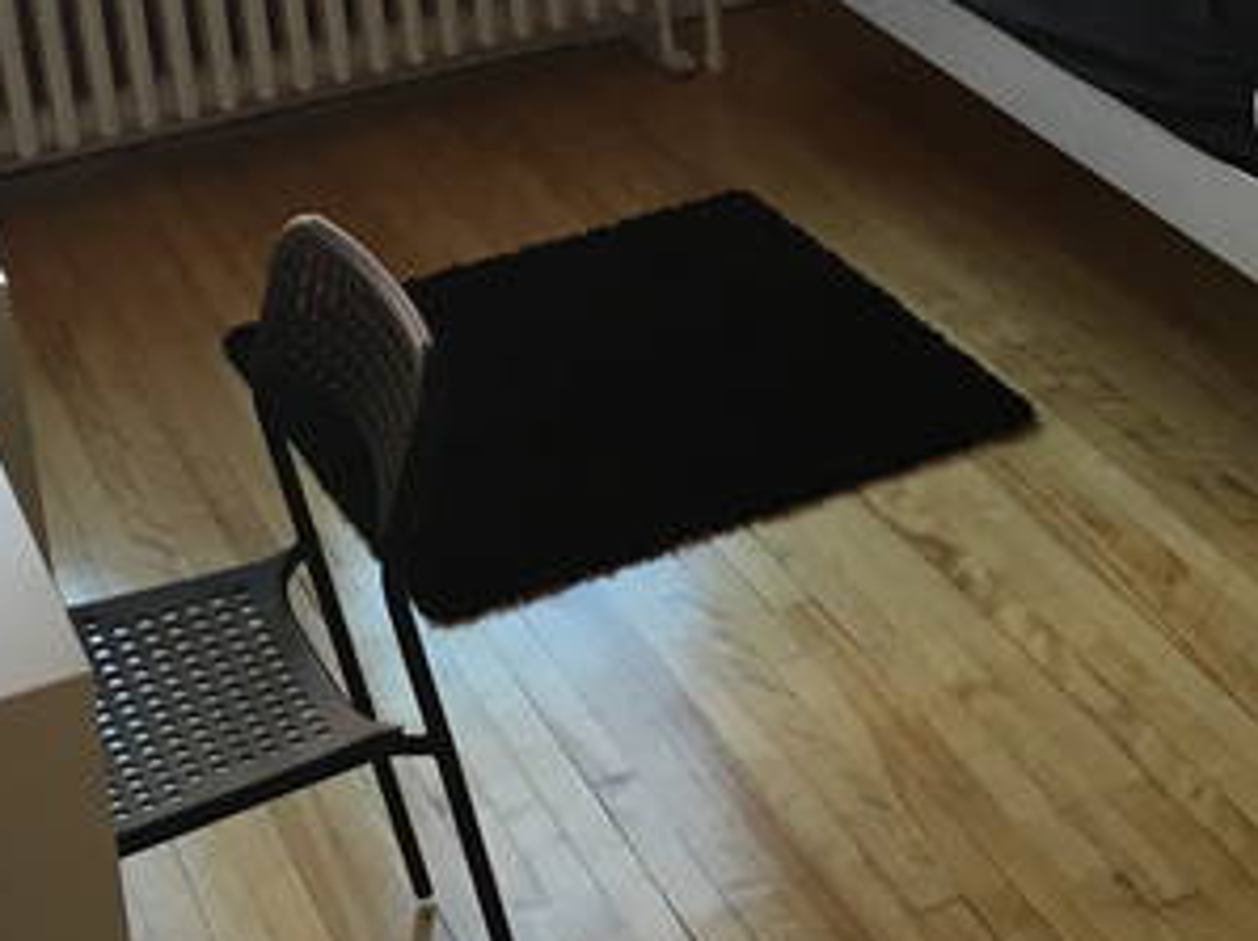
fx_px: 2796
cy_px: -152
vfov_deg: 18.2
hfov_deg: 25.3
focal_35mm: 77
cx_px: 768
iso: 32
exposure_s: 1/30
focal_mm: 4.15
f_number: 2.2
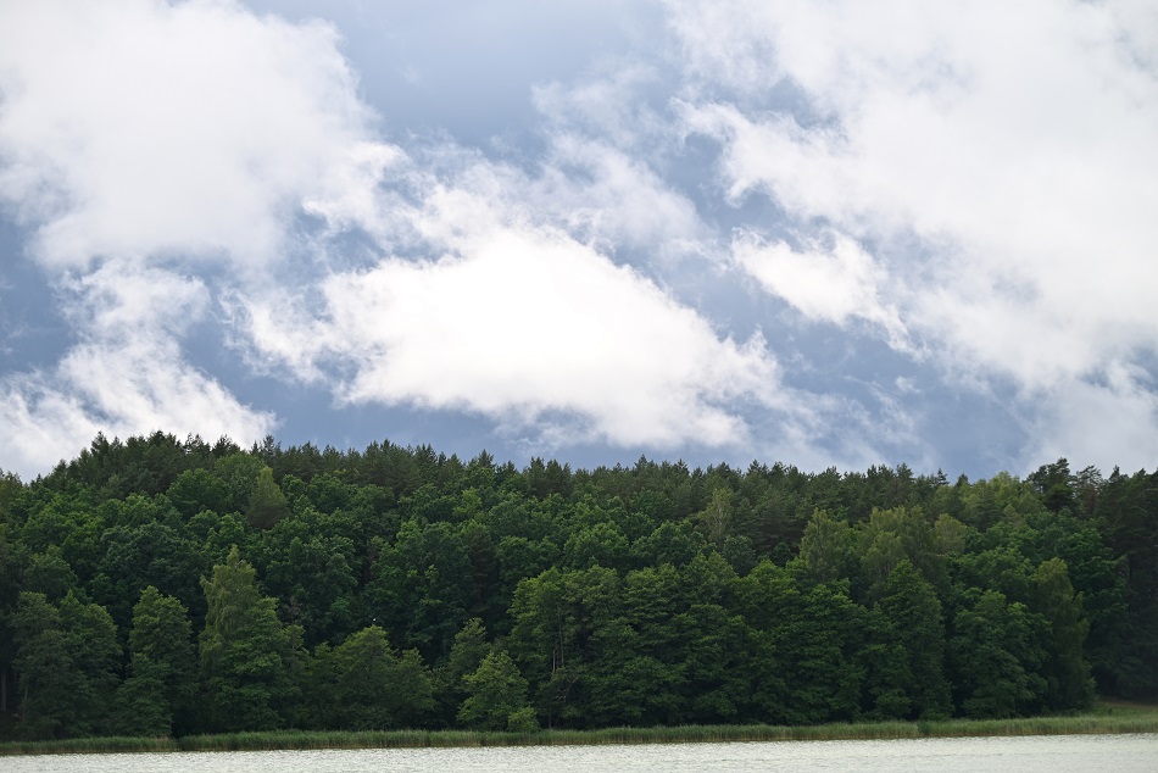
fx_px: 3539
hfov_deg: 18.6
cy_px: 386
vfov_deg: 12.5
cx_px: 579
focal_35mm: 110
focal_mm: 110
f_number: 5.6
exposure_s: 1/500
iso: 110
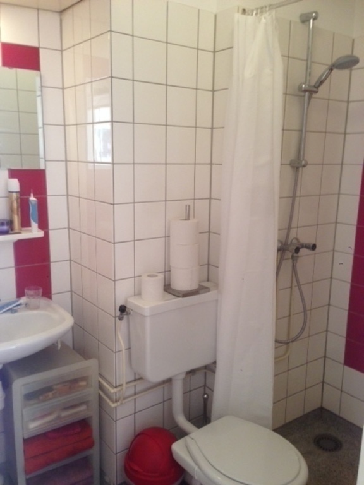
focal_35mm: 33
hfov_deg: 42.9
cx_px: 182
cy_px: 242
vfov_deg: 55.4
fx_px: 463
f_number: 2.4
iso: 100
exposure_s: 1/20
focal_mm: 4.12
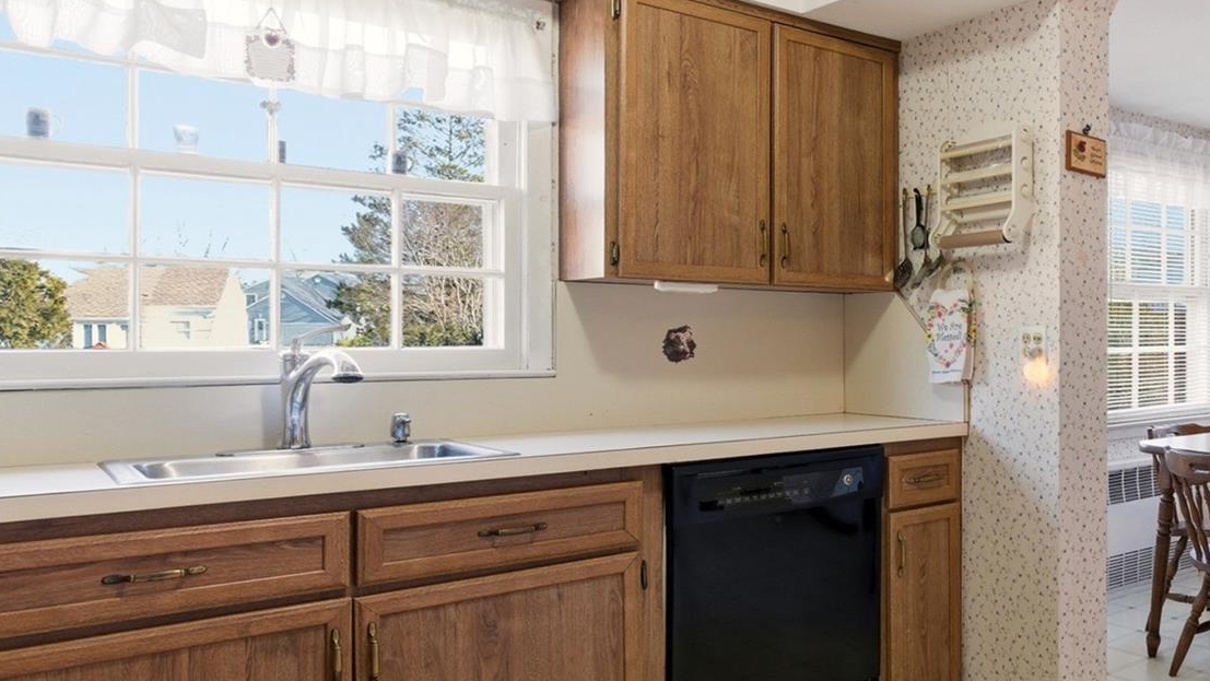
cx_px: 1091
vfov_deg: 37.8
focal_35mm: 31
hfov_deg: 54.5
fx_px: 995
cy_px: 334
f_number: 9
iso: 250
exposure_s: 1/40
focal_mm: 16
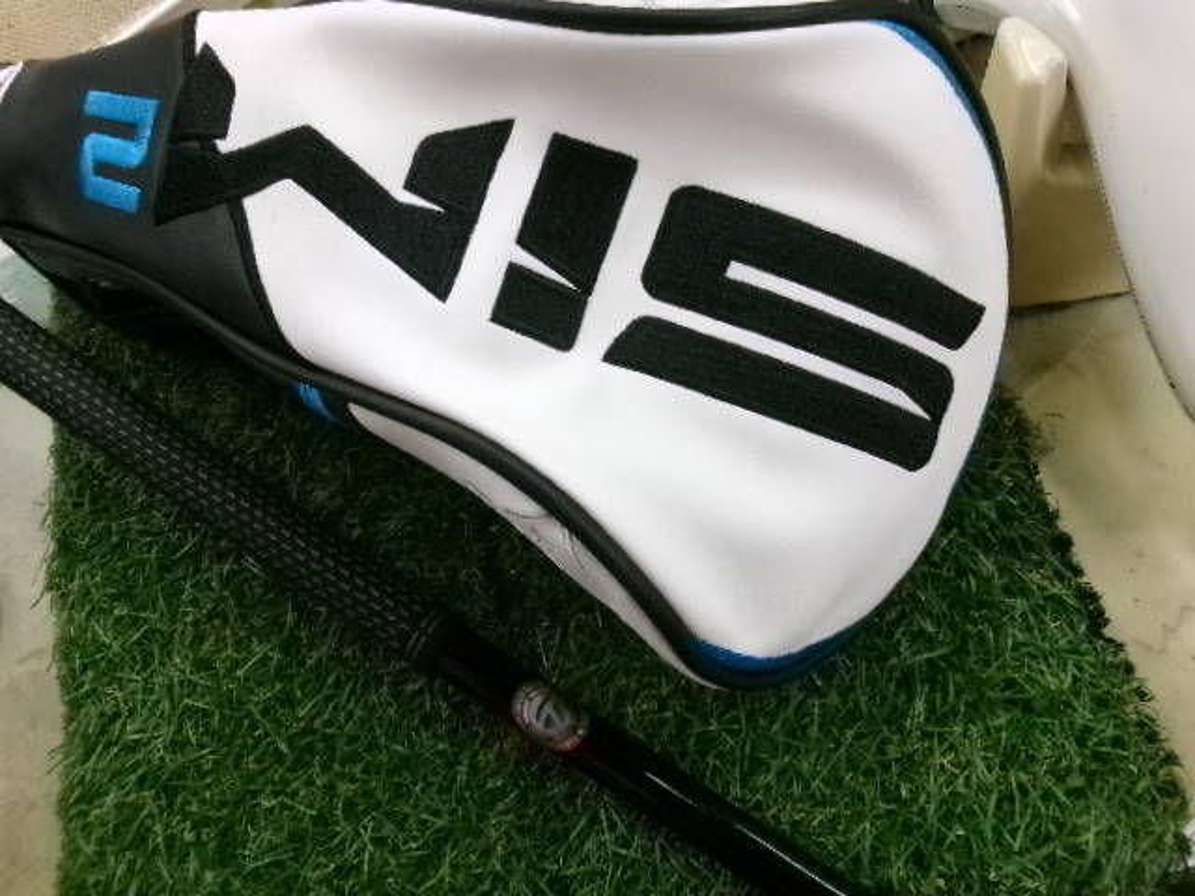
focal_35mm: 28
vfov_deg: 49.7
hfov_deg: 63.4
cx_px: 598
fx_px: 967
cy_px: 448
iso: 800
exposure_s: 1/85
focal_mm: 5.1
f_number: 3.9
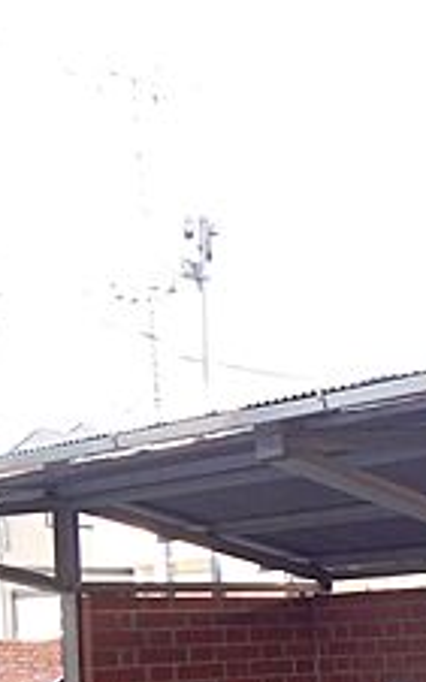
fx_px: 1283
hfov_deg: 15.6
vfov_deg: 28.5
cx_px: 807
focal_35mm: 69
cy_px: 631
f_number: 3
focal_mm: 4
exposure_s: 1/100
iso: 125
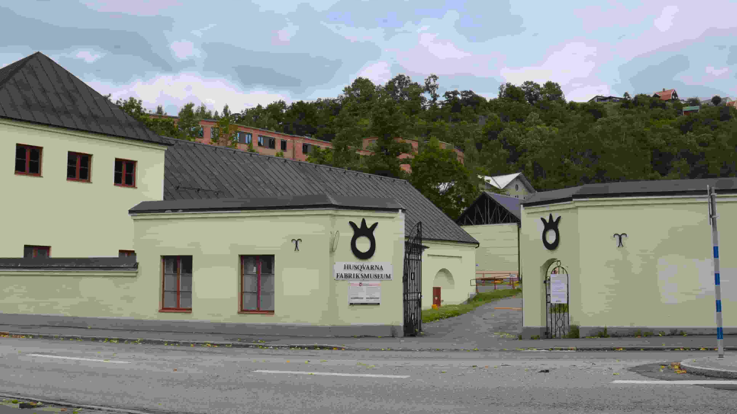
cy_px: 213
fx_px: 703
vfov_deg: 32.8
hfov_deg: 55.0
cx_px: 308
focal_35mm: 36
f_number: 8
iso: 100
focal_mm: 18
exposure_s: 1/250
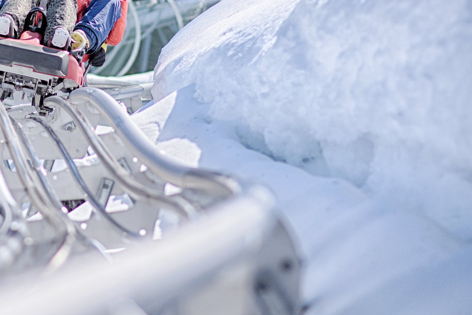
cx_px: -2
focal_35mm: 229
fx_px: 3003
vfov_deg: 6.0
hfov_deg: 8.9
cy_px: 8
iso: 31
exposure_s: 1/2500
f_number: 3.2
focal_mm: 85
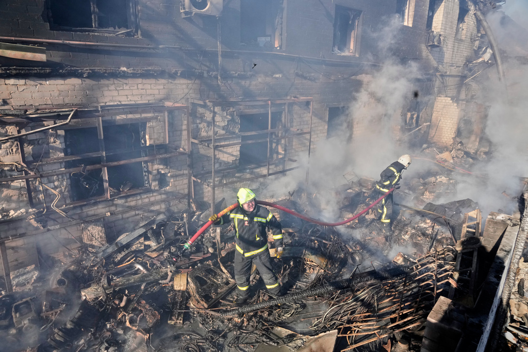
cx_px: 264
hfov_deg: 73.7
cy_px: 176
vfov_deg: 53.1
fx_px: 352
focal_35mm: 24
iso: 1250
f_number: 10
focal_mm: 24
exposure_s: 1/1000
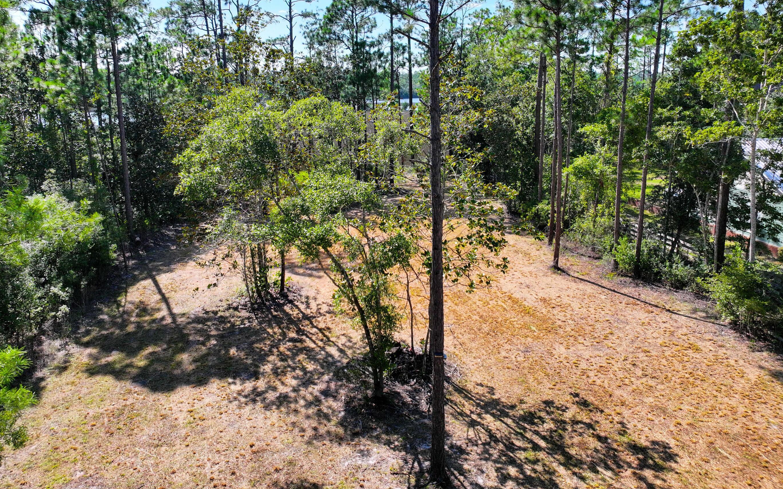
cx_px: 394
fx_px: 598
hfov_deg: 66.5
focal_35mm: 28
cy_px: 207
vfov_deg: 44.4
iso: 400
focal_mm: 12.29
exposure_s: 1/2500
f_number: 2.8
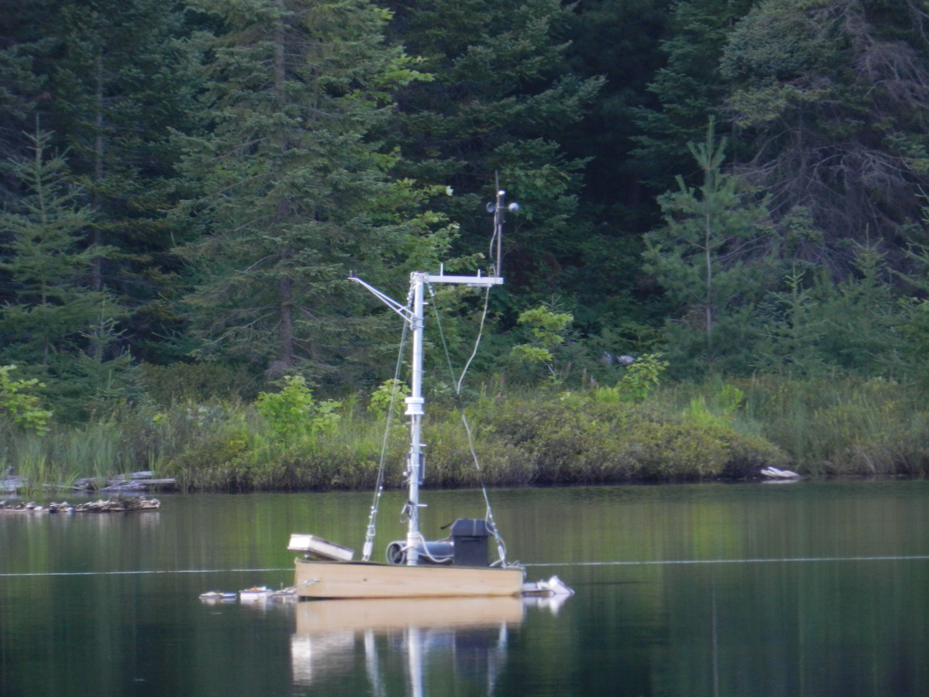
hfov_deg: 3.2
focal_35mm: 620
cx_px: 464
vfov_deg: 2.4
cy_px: 348
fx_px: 16639
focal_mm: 110.1
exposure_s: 1/100
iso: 400
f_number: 5.7
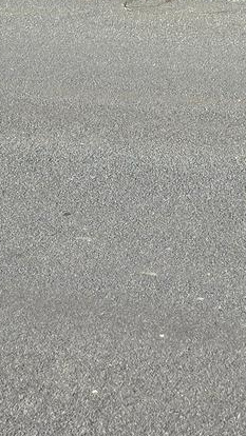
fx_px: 1437
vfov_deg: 15.0
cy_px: -351
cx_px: 136
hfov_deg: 9.8
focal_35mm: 124
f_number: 1.7
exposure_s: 1/2945
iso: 80
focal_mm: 6.3
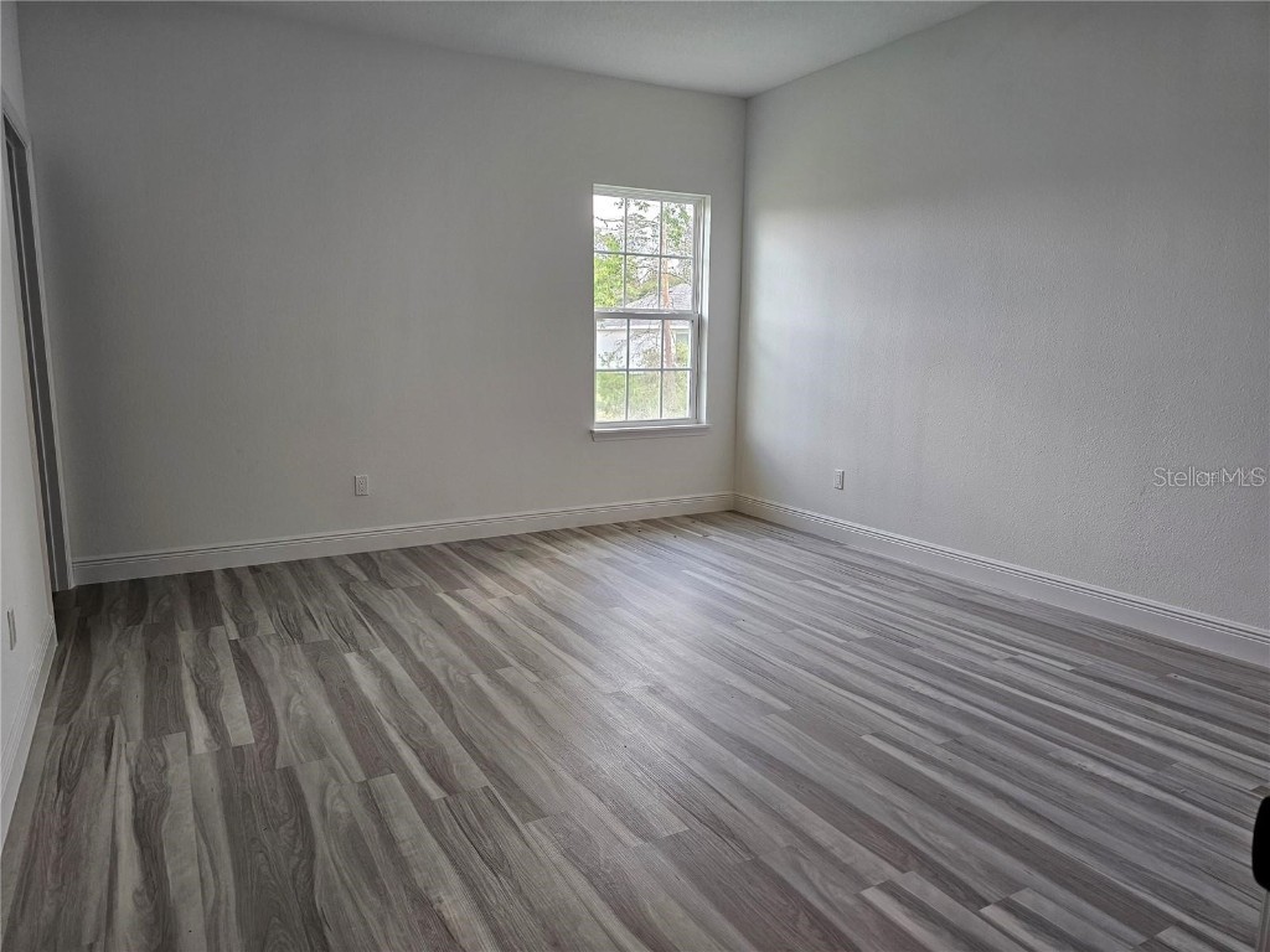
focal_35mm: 23
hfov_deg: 73.9
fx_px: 844
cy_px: 476
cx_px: 635
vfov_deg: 58.9
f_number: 1.7
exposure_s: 1/120
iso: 100
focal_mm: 6.3
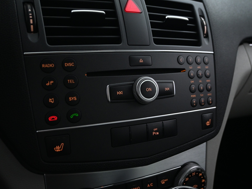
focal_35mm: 35
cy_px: 95
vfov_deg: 41.2
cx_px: 137
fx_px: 252
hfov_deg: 53.1
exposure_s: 1/13
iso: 1600
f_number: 4
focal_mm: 21
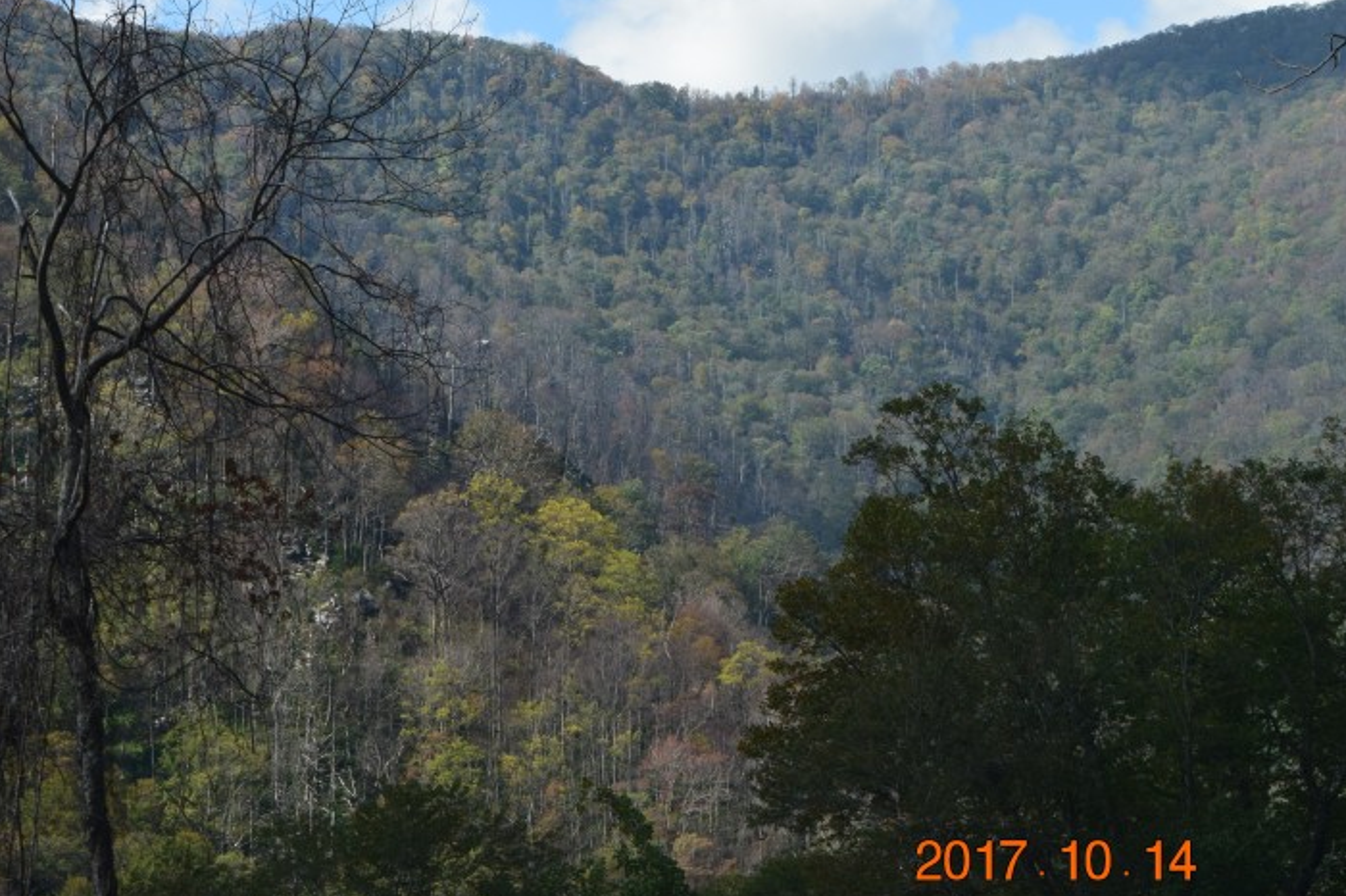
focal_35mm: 121
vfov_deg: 11.3
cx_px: 398
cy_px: 304
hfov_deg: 16.9
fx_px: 4512
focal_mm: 55
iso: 400
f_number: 10
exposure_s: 1/320
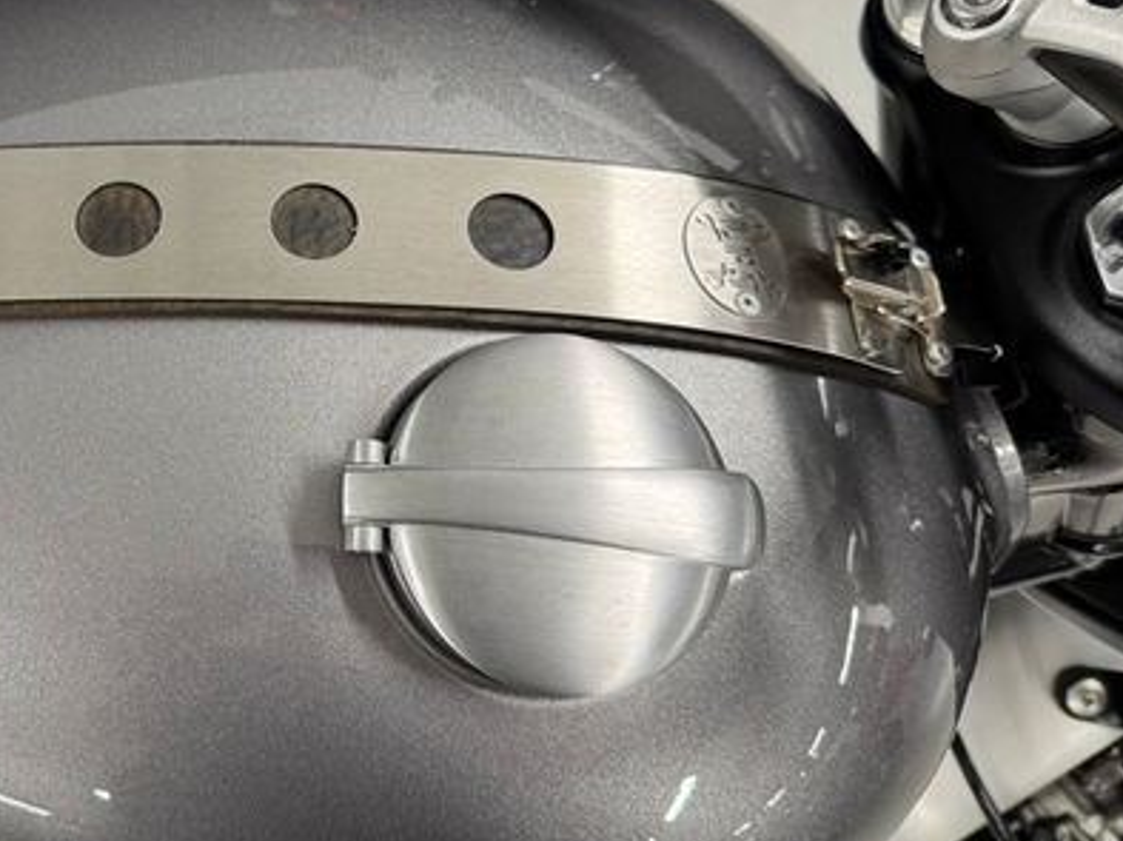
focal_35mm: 39
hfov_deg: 45.7
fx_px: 1264
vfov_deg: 36.2
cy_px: 248
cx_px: 242
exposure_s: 1/50
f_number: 1.78
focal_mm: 6.76
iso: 160
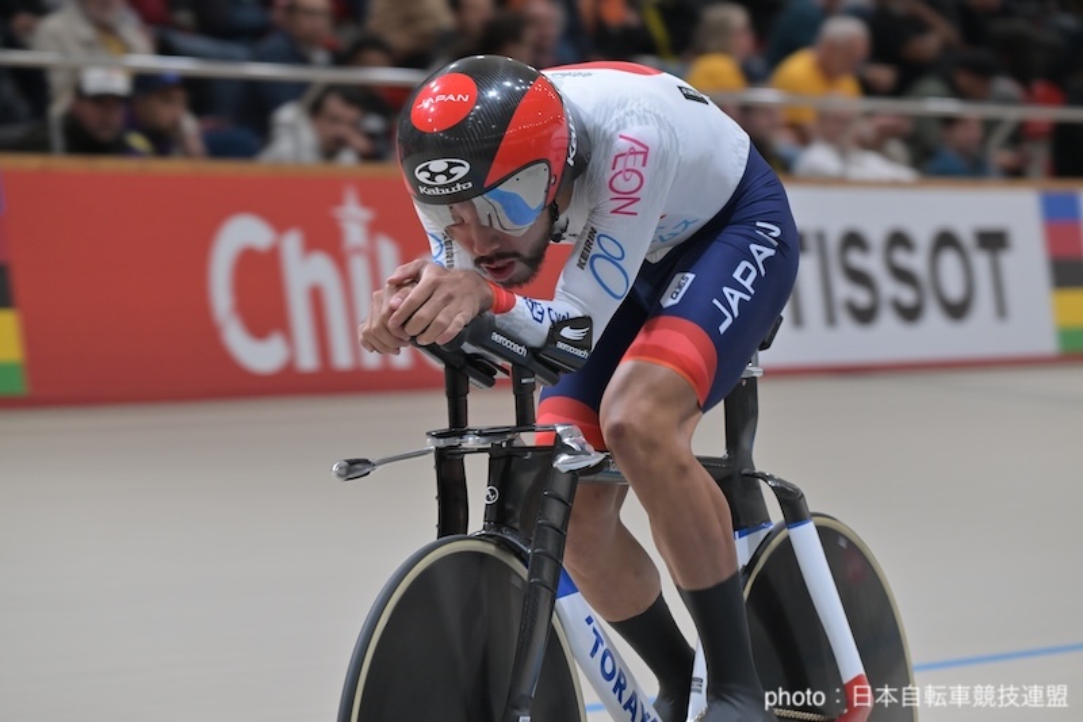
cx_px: 542
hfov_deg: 11.4
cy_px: 361
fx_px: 5414
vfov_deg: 7.6
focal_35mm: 180
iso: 1600
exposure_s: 1/500
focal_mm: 180
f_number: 6.3
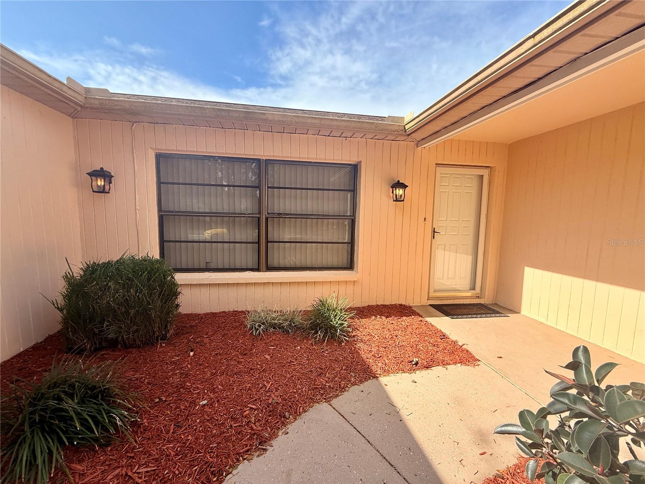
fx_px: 261
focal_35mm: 14
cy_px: 242
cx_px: 322
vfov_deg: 85.7
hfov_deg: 102.1
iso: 64
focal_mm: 2.22
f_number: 2.2
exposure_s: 1/888
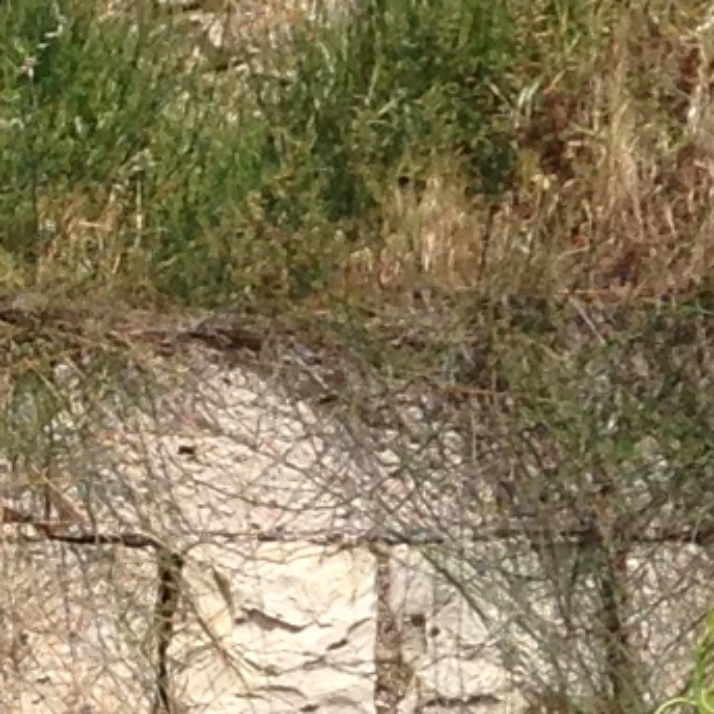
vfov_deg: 6.3
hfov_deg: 6.1
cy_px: 133
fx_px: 6464
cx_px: 1565
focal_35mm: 277
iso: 50
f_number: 2.4
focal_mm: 4.12
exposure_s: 1/2008
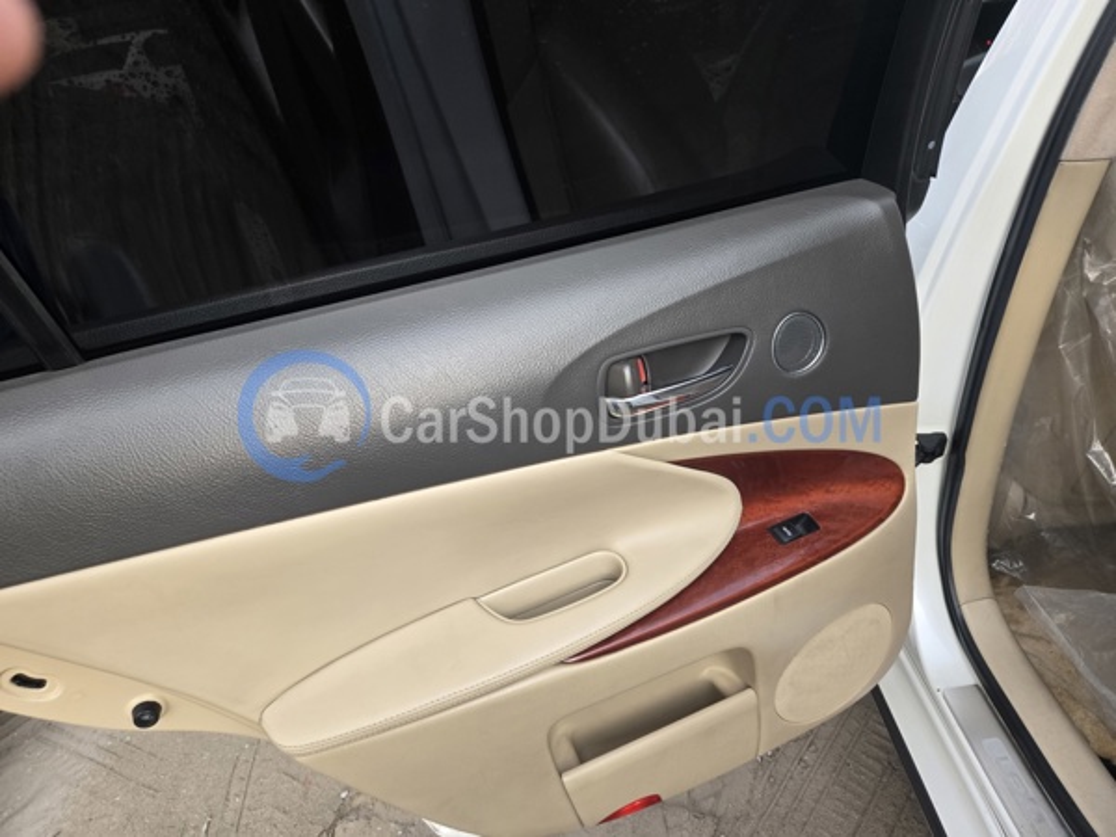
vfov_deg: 58.9
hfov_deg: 73.9
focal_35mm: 23
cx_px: 558
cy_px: 418
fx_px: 742
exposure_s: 1/180
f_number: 1.8
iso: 125
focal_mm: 5.4
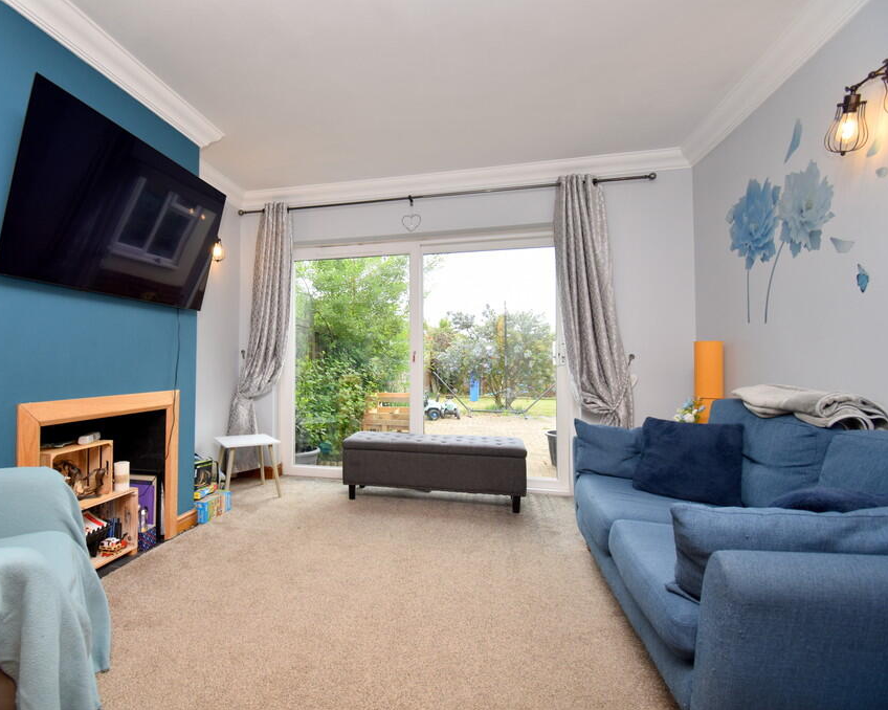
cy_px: 357
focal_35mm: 17
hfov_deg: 88.5
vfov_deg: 77.0
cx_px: 356
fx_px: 447
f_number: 5
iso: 250
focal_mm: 10
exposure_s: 1/200
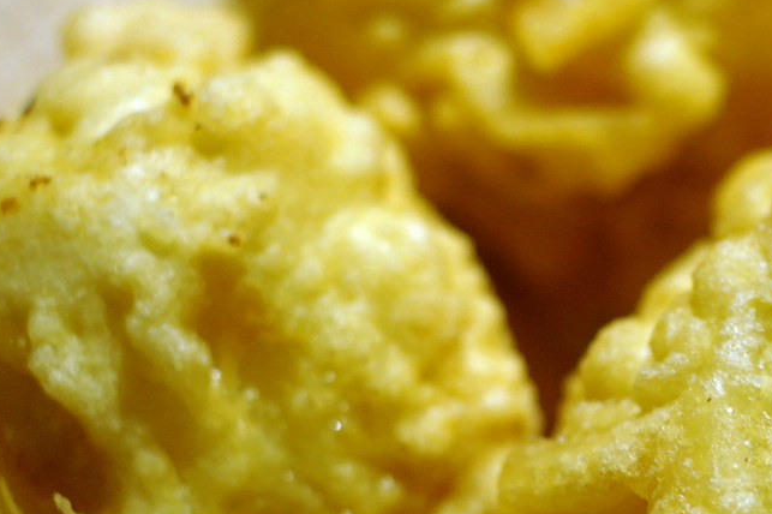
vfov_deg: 9.6
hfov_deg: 14.2
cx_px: 702
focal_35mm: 143
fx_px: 3065
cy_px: 344
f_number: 2.2
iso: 200
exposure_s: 1/60
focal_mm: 30
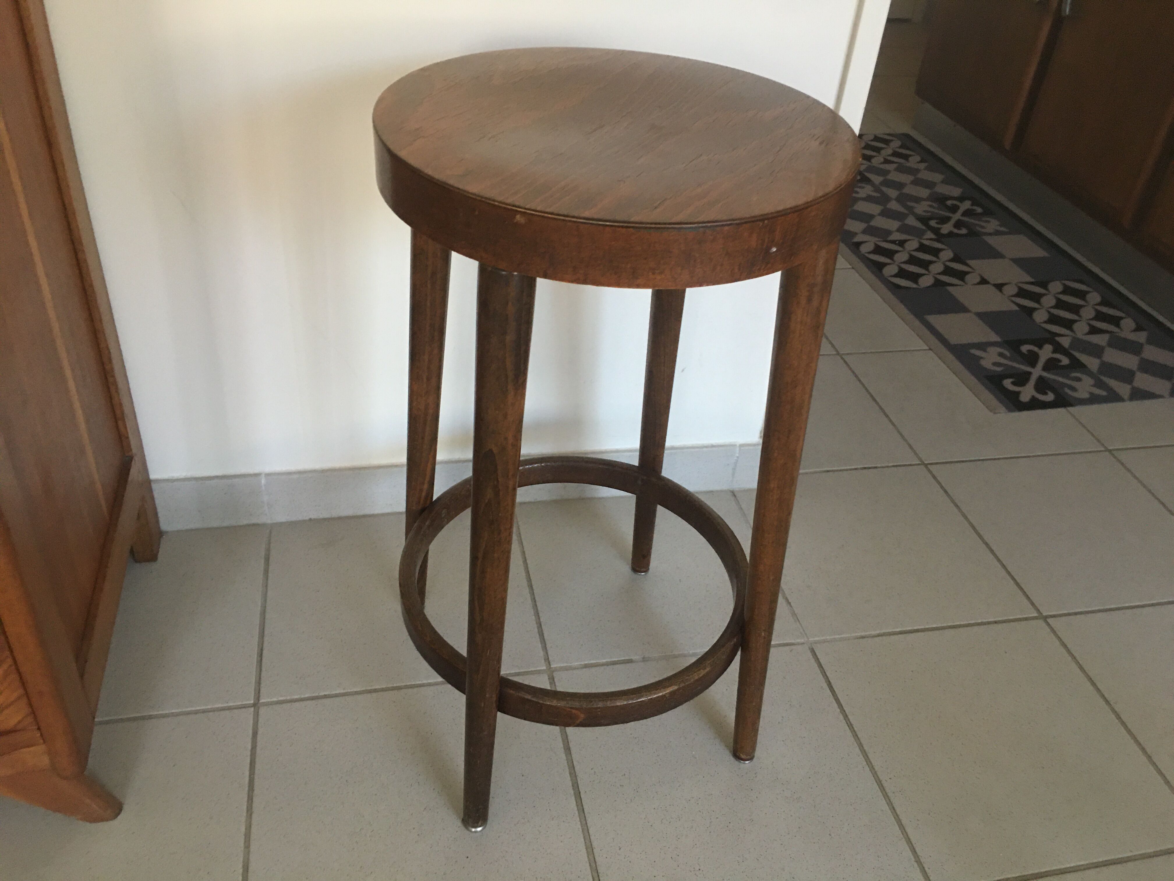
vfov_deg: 48.2
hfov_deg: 61.7
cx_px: 587
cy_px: 440
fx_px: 984
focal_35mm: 29
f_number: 2.2
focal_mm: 4.15
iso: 100
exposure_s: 1/17
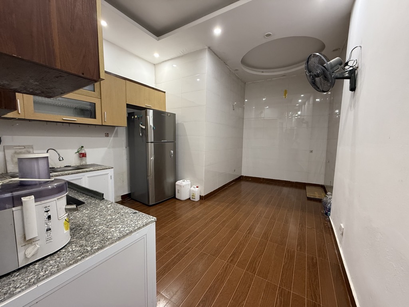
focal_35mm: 14
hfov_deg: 102.1
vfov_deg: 85.7
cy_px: 154
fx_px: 165
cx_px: 204
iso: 250
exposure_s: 1/50
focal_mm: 2.22
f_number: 2.2
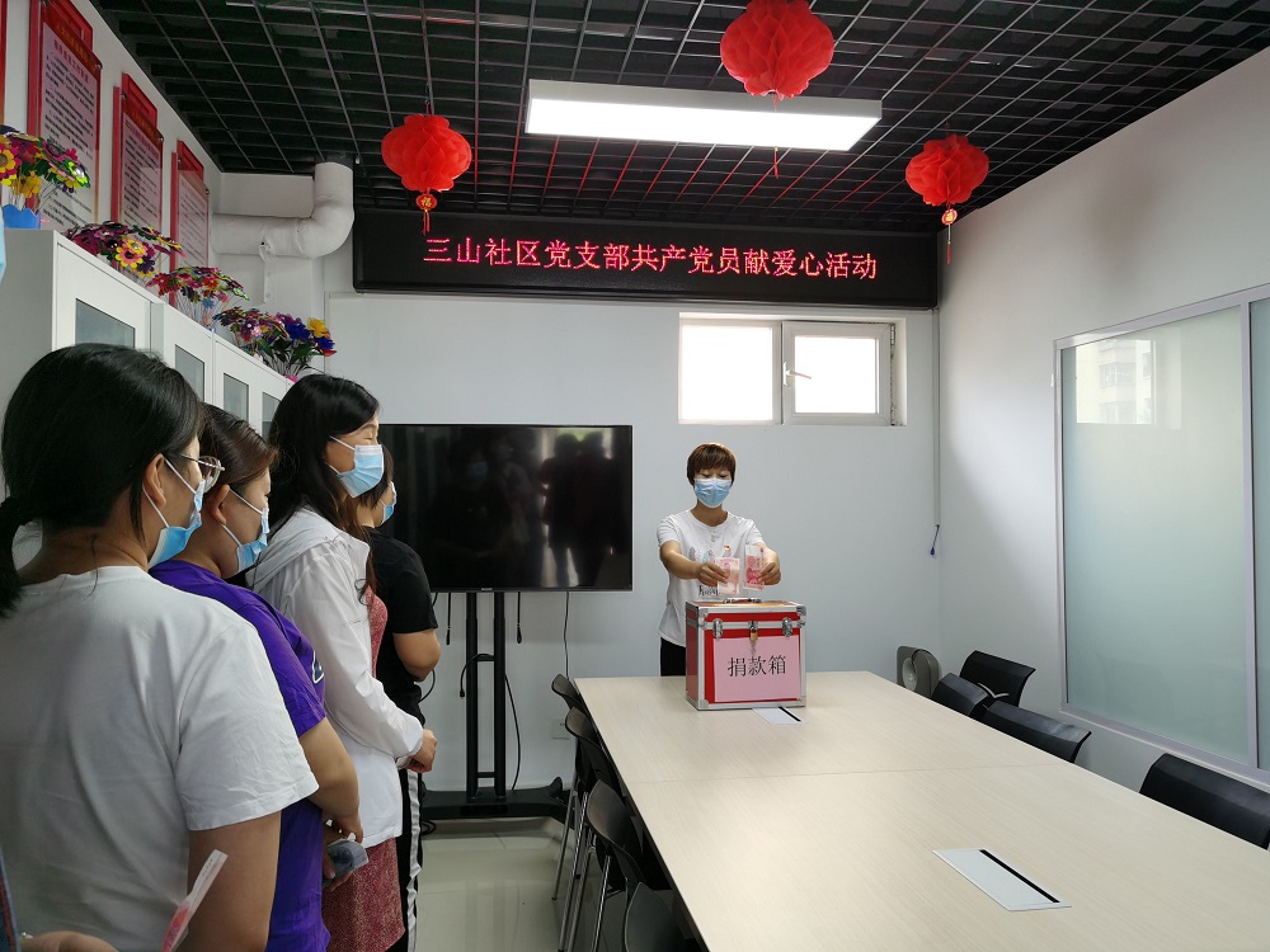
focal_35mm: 27
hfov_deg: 65.3
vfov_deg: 51.4
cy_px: 476
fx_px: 991
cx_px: 635
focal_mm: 5.56
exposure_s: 1/100
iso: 100
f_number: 1.6
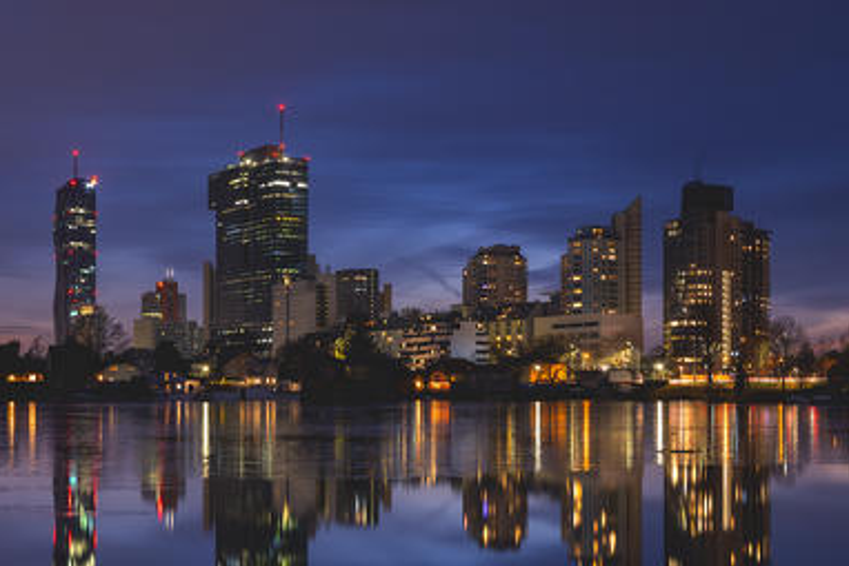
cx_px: 396
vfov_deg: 24.5
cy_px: 371
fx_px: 1298
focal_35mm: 55
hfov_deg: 36.2
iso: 250
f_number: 10
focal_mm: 35
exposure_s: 30
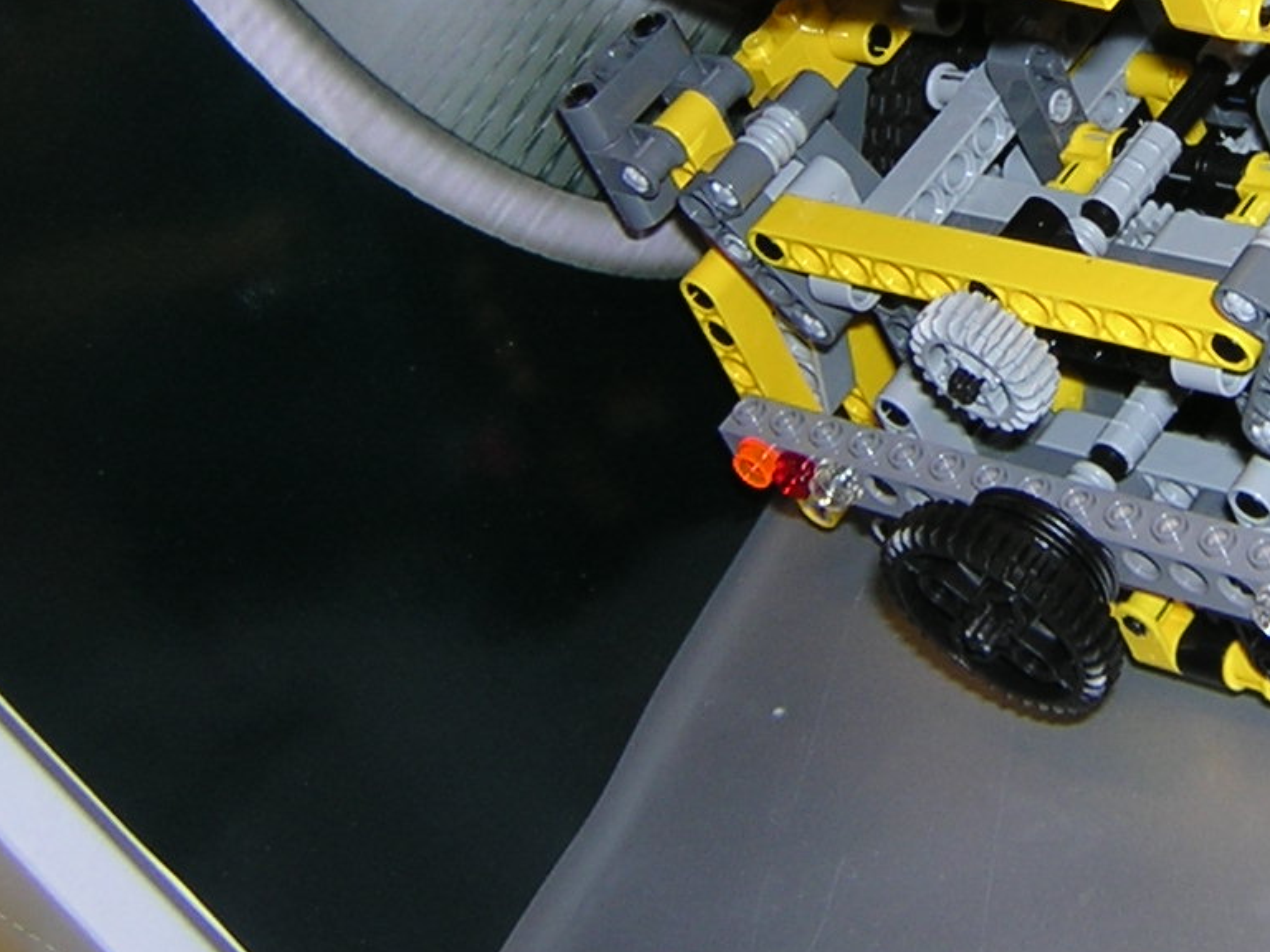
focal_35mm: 75
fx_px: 2752
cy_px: -35
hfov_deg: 25.3
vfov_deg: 19.0
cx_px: 1101
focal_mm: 4.7
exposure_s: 1/60.1
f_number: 2.6
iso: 100
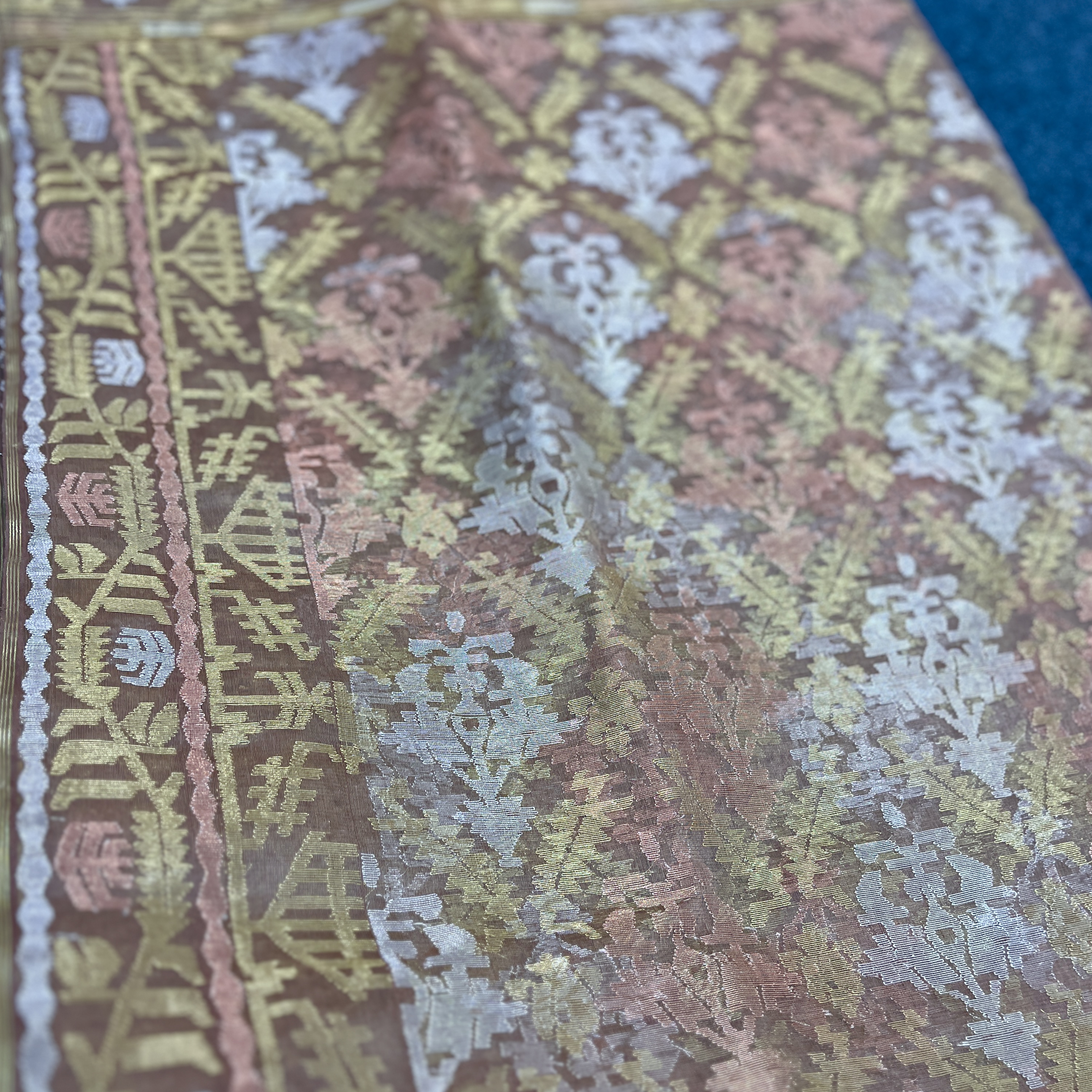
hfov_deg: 52.5
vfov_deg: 52.3
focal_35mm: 31
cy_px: 635
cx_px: 545
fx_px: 1106
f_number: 1.6
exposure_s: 1/121
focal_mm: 5.1
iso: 64
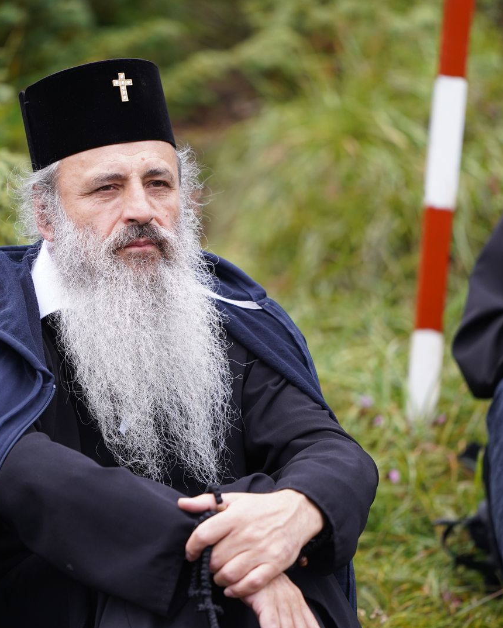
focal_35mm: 283
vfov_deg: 6.8
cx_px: 185
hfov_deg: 5.5
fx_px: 5263
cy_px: 315
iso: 800
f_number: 2.8
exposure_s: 1/400
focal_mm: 200
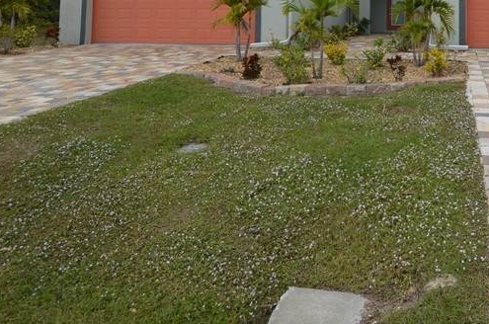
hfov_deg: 53.5
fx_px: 447
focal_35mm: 33
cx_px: 392
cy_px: -23
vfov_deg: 34.8
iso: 160
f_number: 8
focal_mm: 10
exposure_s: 1/250
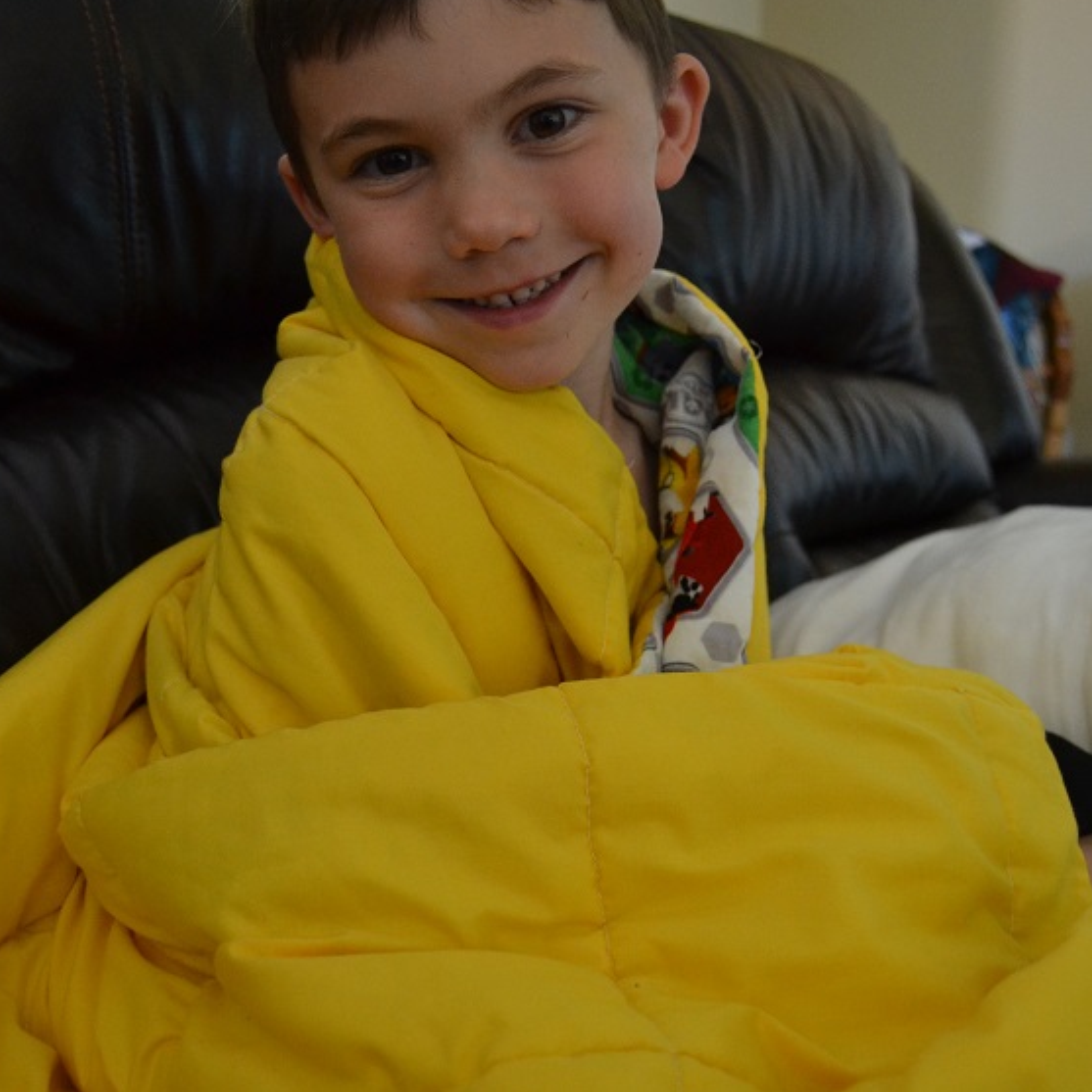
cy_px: 541
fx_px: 1249
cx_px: 529
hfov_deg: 47.2
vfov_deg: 47.2
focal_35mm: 35
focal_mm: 18
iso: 1800
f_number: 3.5
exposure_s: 1/60
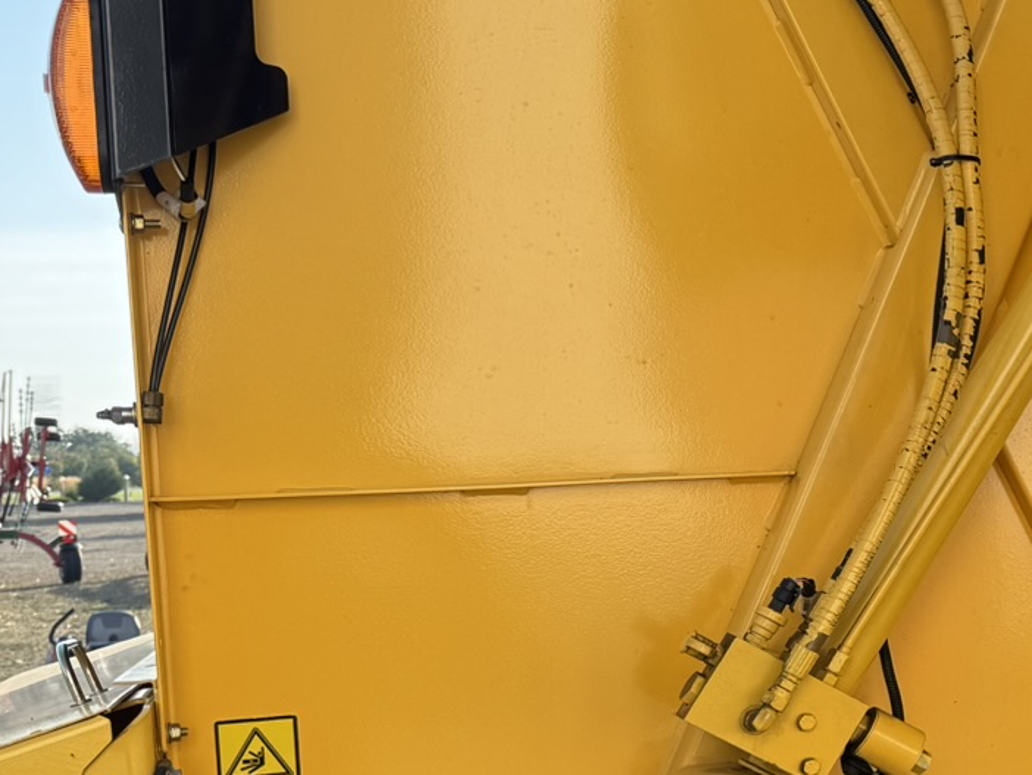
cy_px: 540
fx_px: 2088
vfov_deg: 20.9
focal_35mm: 70
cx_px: 1502
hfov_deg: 23.0
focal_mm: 6.76
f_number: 1.78
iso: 80
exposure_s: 1/1026
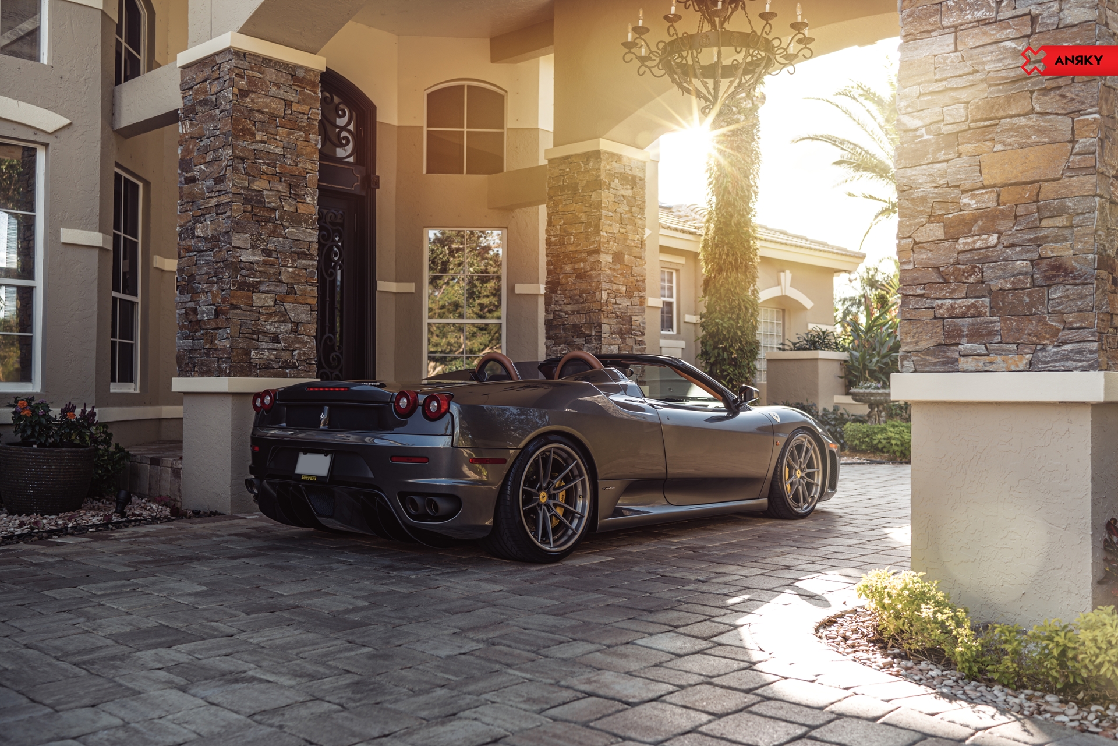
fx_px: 1087
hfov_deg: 54.4
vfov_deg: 37.9
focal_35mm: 35
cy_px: 373
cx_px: 559
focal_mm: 35
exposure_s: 1/80
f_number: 2.8
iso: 100
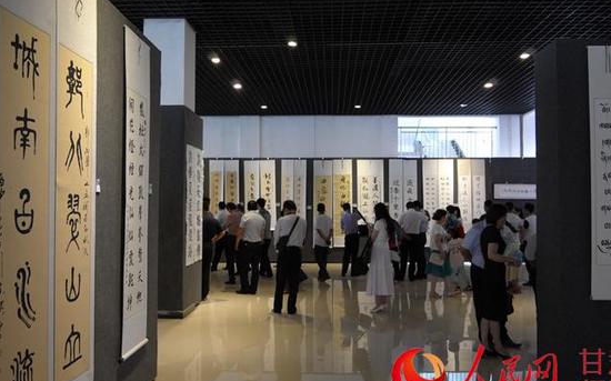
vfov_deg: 41.8
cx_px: 313
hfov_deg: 62.9
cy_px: 192
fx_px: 499
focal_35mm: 30
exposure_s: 1/50
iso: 1000
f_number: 3.5
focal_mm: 18
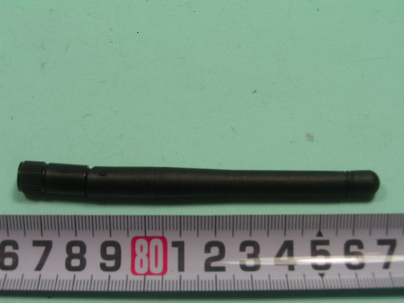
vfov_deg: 21.9
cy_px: 152
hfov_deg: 29.0
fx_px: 782
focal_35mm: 67
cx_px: 202
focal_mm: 11.1
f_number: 4
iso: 50
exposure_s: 1/80
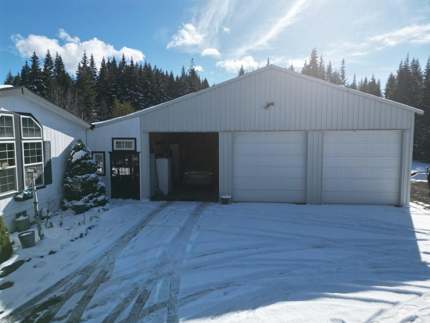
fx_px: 298
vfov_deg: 56.8
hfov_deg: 71.6
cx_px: 215
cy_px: 162
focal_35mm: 24
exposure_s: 1/5000
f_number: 1.7
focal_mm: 6.72
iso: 200
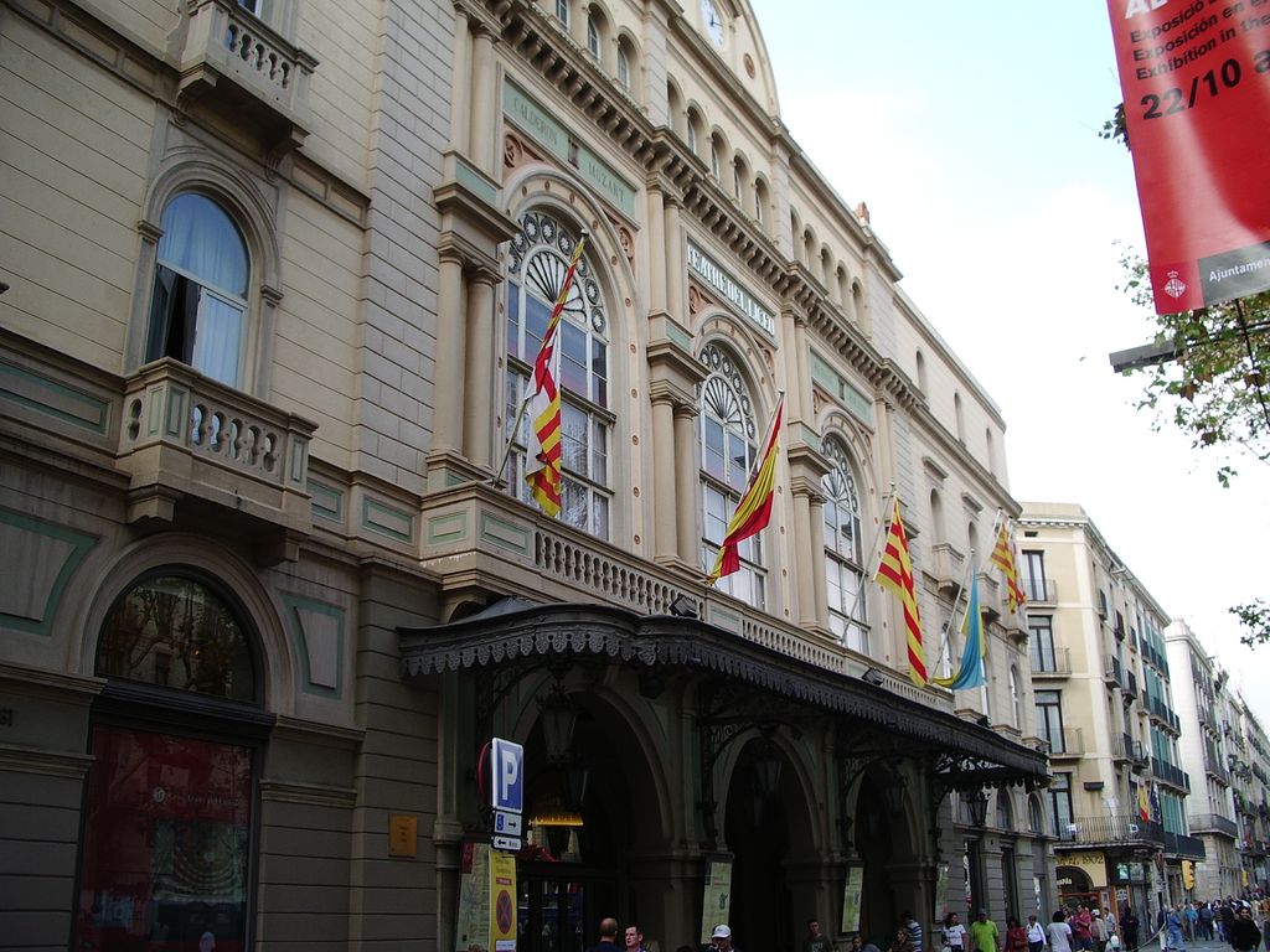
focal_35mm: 35
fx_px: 1284
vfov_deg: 40.7
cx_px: 635
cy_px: 476
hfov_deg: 52.6
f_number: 4.3
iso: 50
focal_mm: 5.8
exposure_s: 1/100
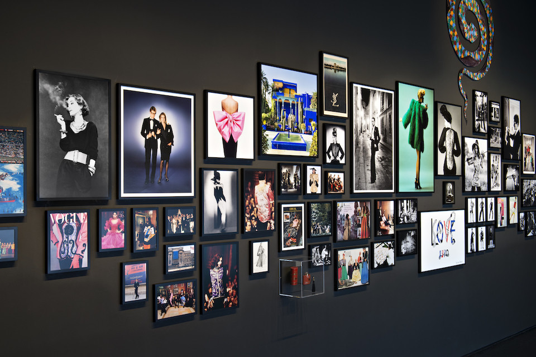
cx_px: 268
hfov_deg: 46.4
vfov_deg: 31.9
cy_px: 178
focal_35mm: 42
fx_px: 625
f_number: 14
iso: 250
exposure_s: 6
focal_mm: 42
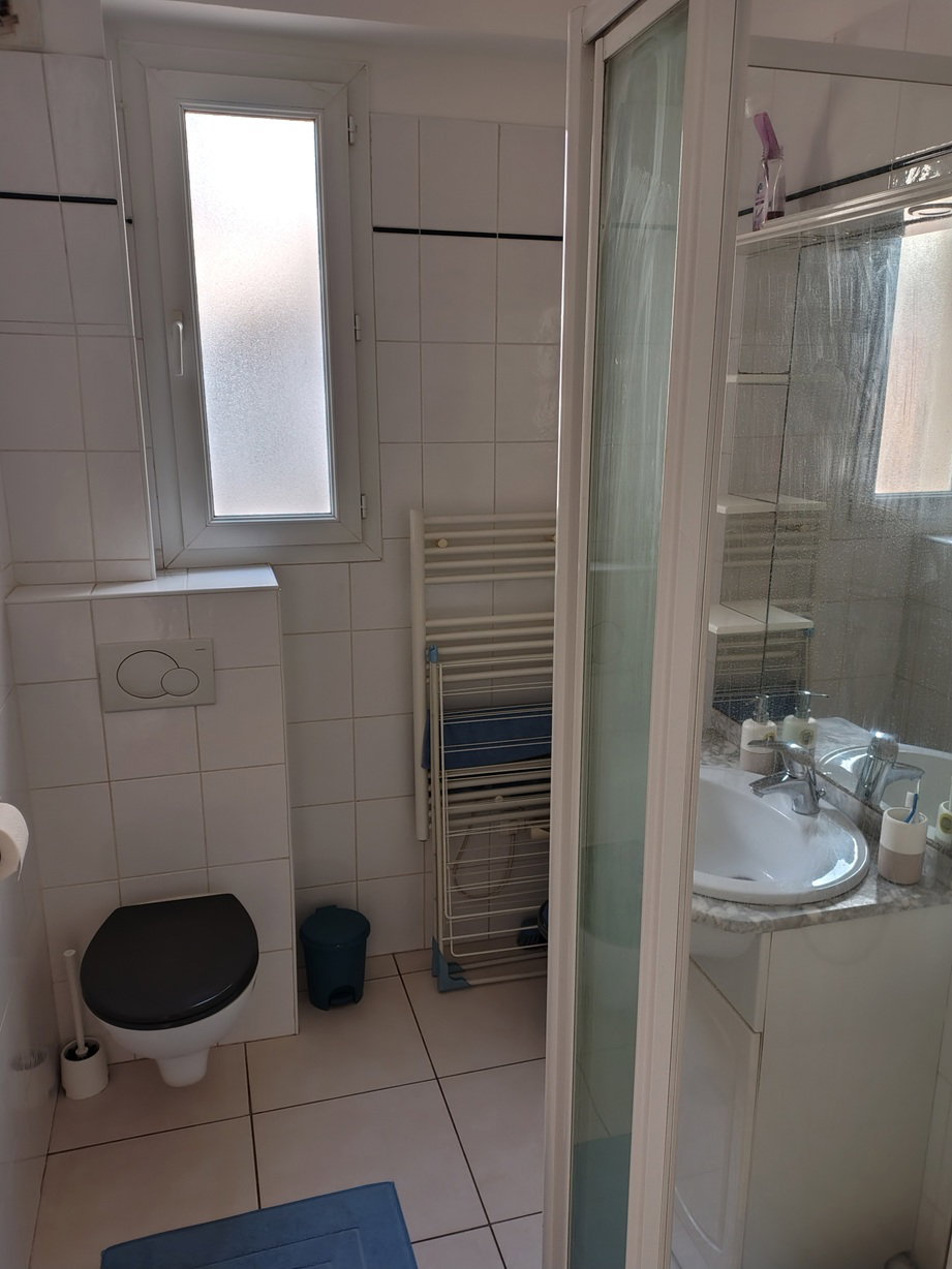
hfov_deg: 54.9
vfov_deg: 69.4
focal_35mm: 25
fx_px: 917
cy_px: 634
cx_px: 476
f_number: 1.7
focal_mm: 4.71
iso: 507
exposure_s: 1/50.1
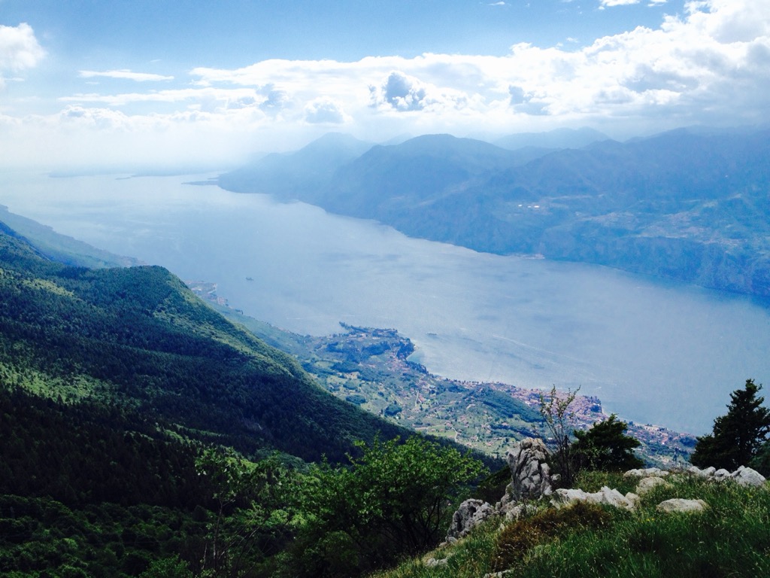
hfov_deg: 52.6
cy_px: 289
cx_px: 385
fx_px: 779
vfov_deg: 40.7
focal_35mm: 35
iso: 50
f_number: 2.4
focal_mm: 4.28
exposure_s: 1/3460
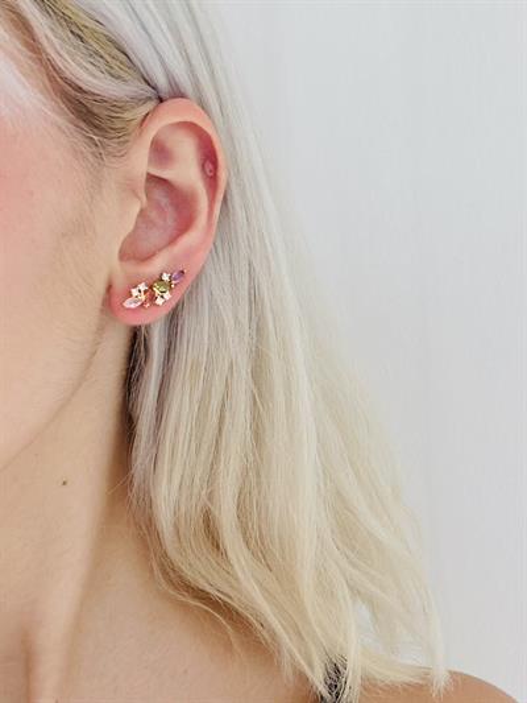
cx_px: 264
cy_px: 352
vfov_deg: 60.0
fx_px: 609
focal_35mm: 30
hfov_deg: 46.8
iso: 32
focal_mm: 2.71
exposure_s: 1/122
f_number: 2.2
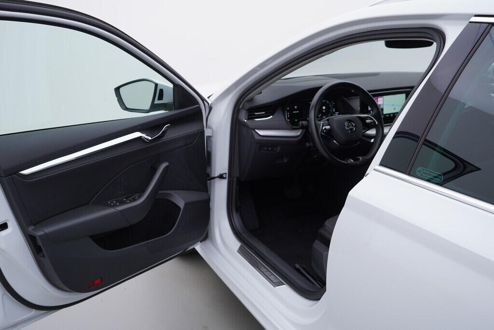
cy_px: 165
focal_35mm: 36
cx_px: 247
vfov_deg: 36.9
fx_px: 494
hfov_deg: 53.1
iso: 125
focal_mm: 24
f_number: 4
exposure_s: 1/80
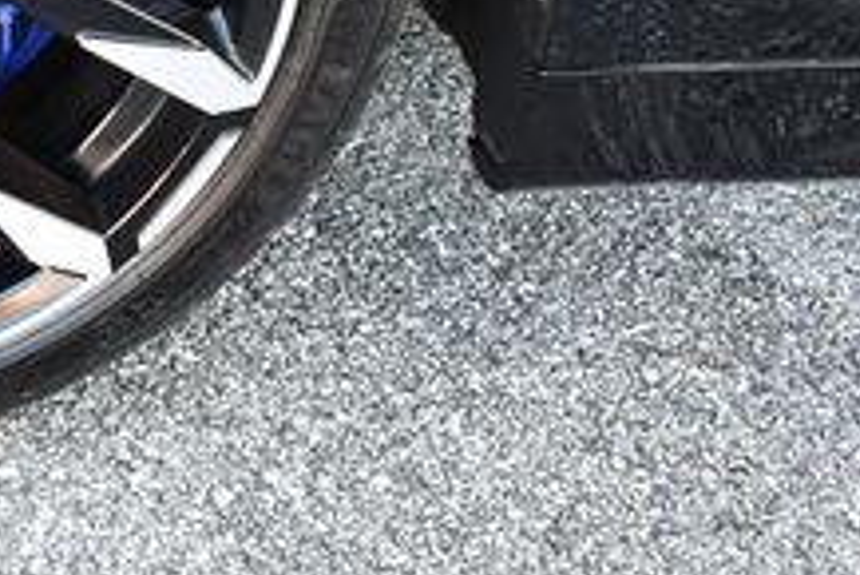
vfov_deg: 12.6
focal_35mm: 106
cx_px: -277
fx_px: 2534
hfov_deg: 17.9
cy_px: -135
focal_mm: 18
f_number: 3.5
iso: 800
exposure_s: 1/250
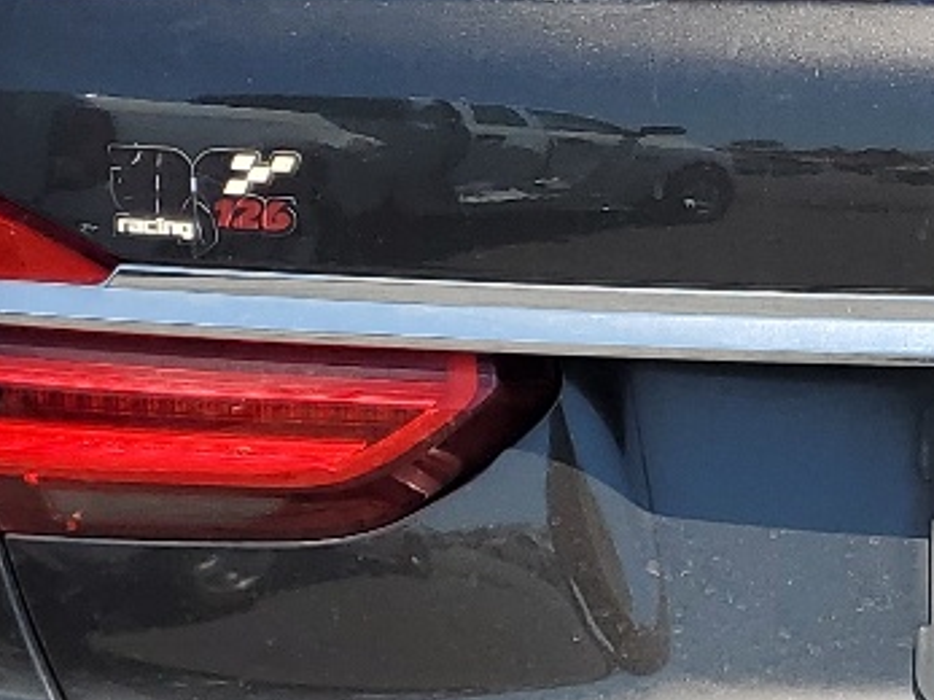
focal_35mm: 120
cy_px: 549
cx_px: 1190
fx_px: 3237
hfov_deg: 15.7
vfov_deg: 12.3
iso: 50
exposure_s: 1/2500
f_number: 1.5
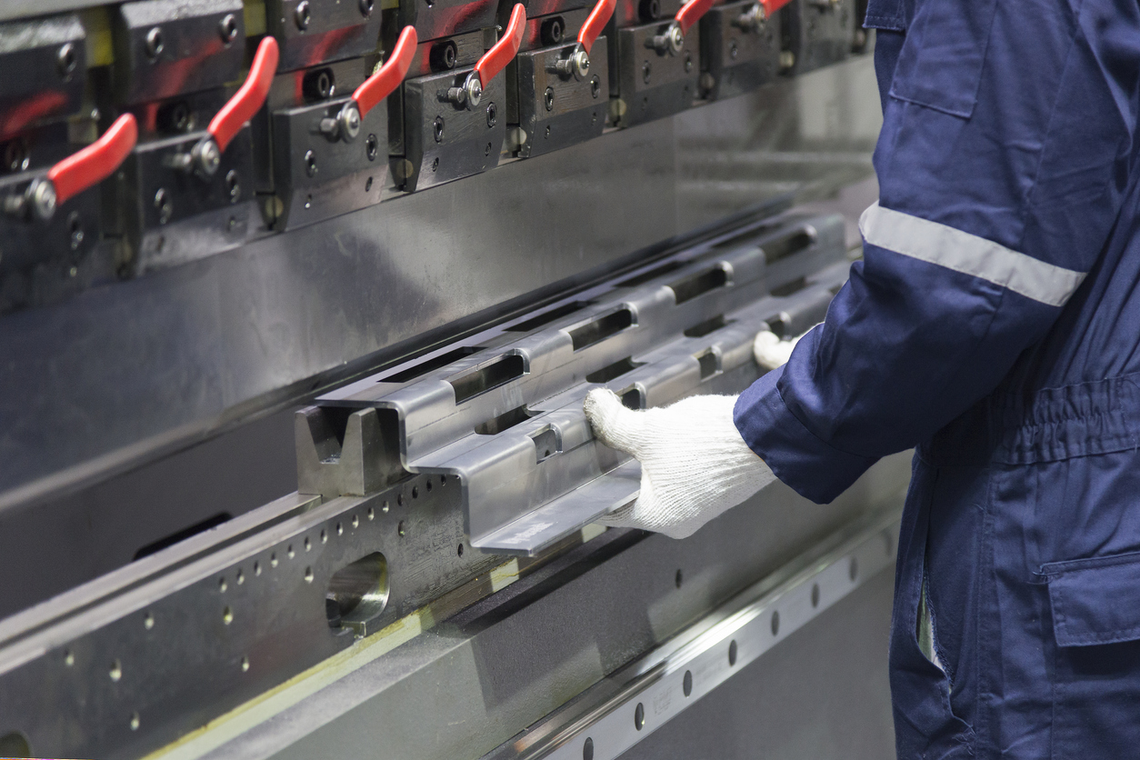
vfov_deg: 11.4
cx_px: 570
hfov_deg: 17.1
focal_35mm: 120
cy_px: 380
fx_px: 3800
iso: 2000
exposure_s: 1/160
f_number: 4
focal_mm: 120
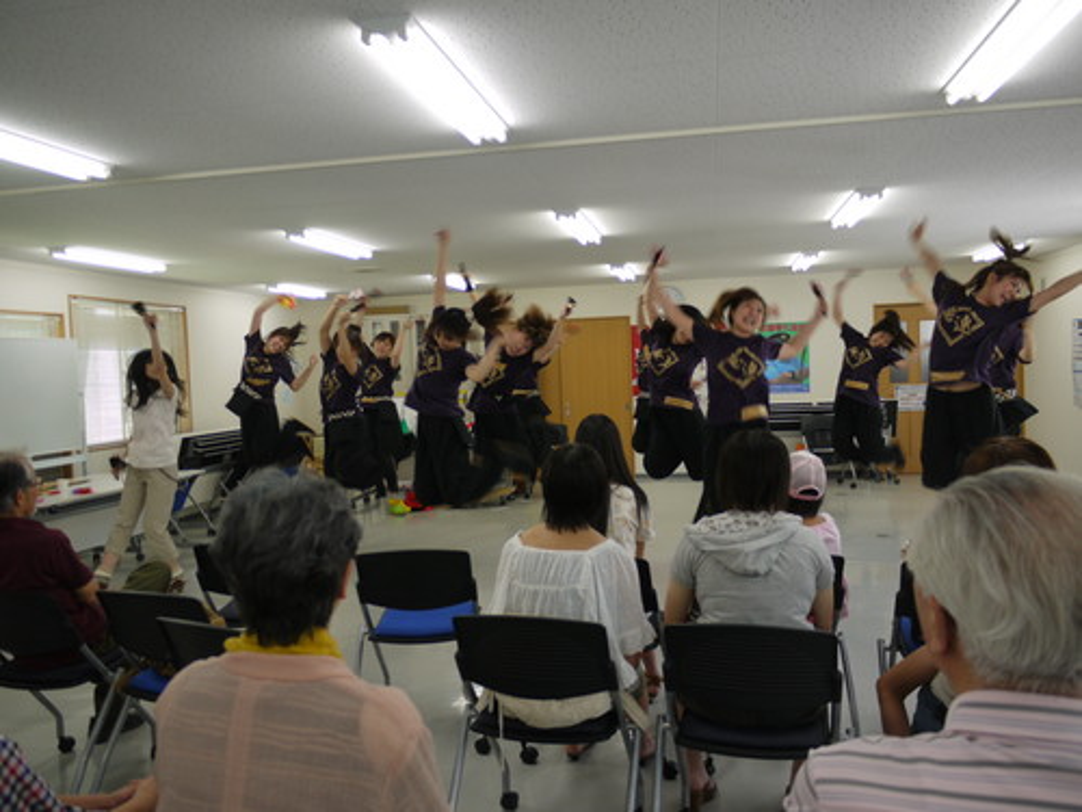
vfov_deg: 49.7
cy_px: 406
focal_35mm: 28
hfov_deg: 63.4
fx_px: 875
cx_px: 541
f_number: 3.5
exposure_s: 1/60
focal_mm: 14
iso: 125
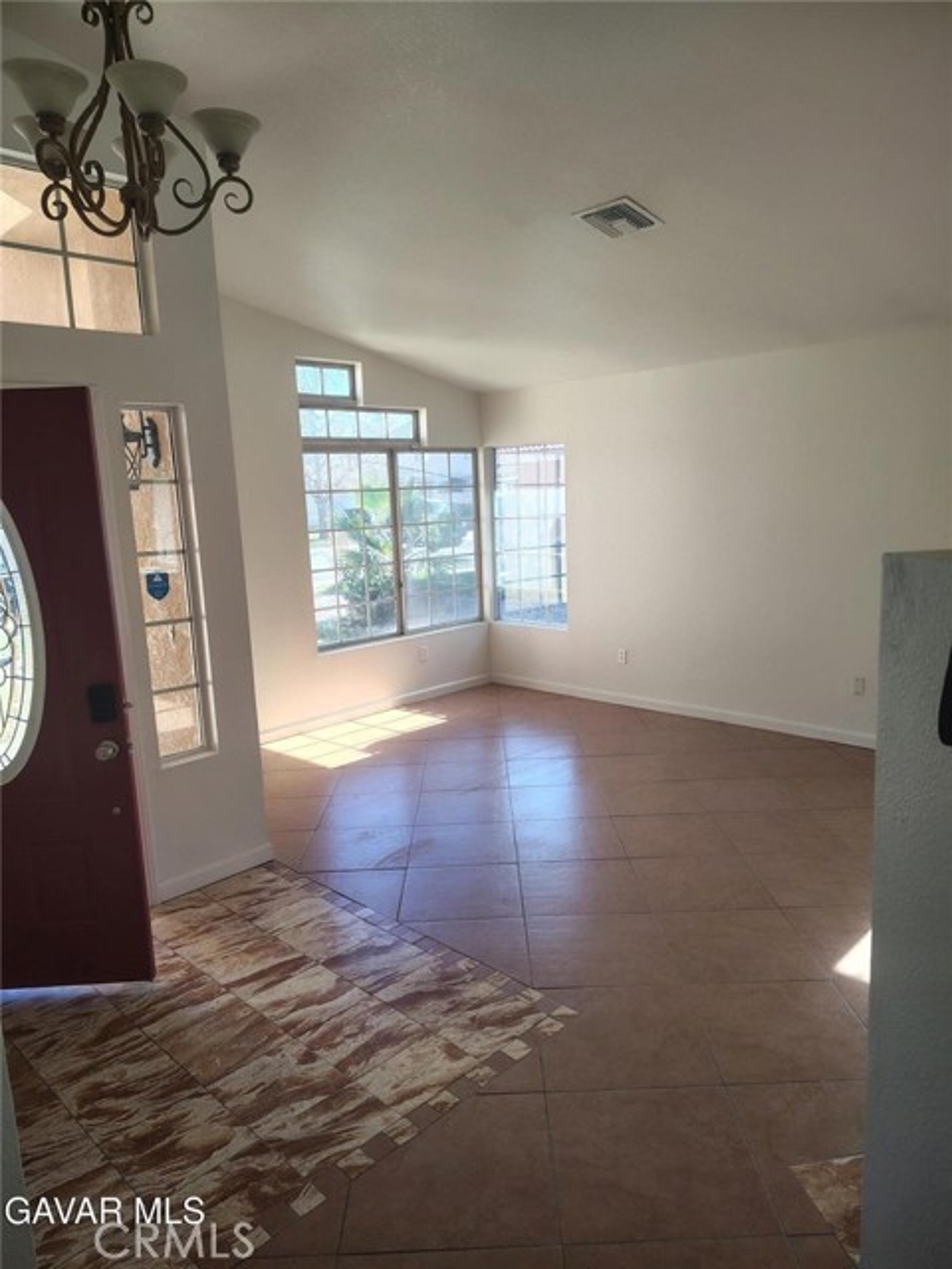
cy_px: 634
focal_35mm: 24
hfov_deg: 56.8
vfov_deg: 71.6
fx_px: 880
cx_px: 476
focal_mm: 5.56
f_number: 1.8
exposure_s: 1/160
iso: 100
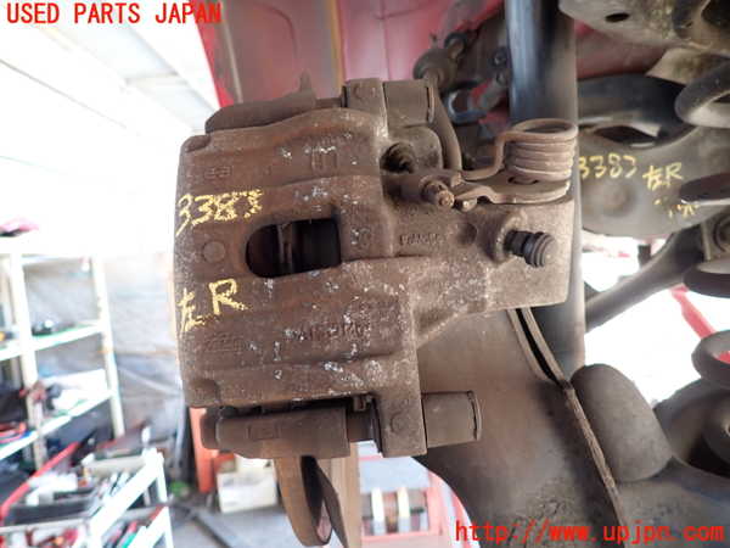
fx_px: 527
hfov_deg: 69.4
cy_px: 274
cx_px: 365
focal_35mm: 25
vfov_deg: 54.9
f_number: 2
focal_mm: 4.5
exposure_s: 1/30
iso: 200
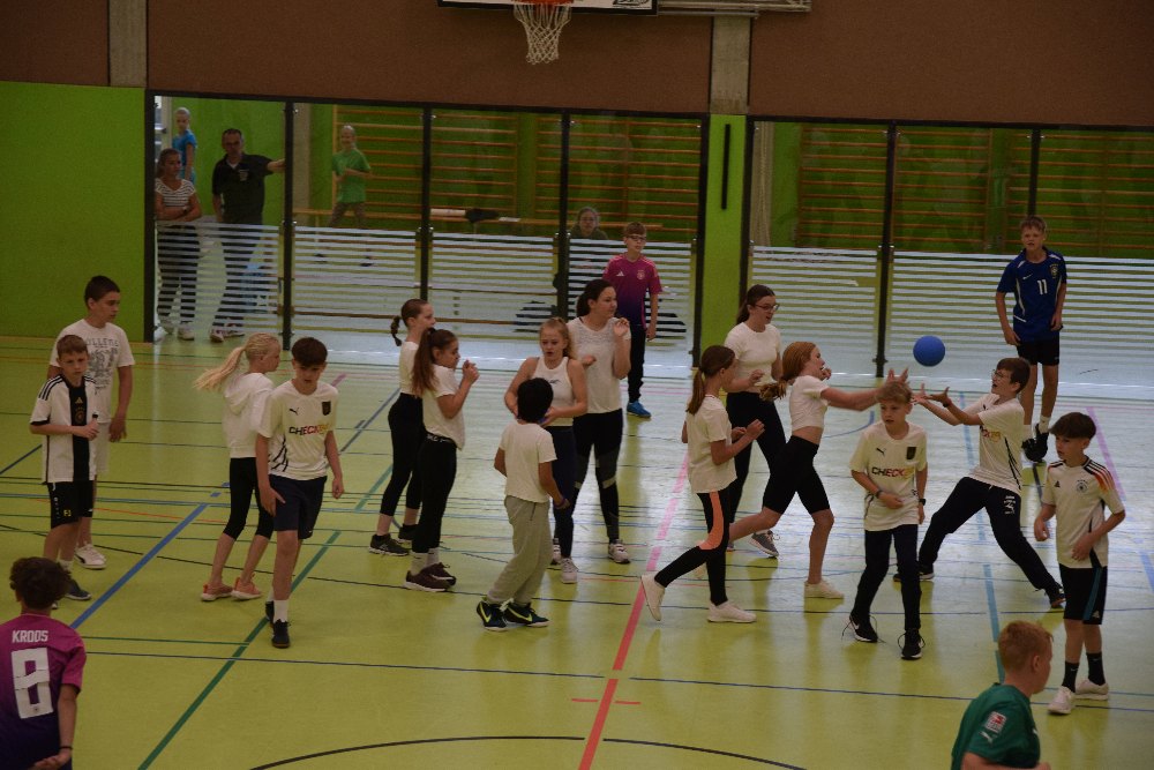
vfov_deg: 13.0
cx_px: 577
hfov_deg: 19.5
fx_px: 3366
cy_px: 385
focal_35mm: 105
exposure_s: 1/160
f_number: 4.5
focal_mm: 70
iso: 800
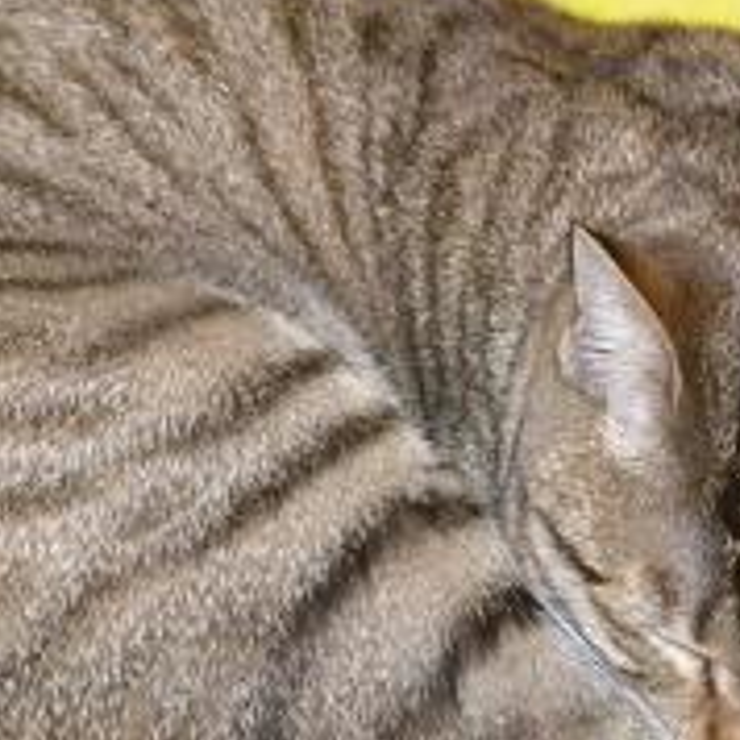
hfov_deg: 9.2
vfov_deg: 9.2
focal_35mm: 190
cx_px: 289
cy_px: 453
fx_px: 4595
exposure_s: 1/60
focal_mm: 18.9
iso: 800
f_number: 5.9
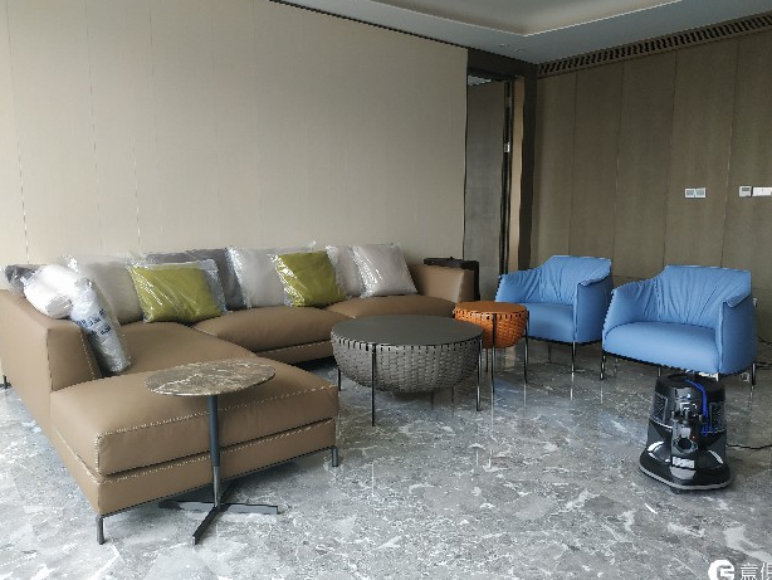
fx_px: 558
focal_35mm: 25
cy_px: 296
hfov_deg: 69.4
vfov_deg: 54.9
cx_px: 399
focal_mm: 3.94
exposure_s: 1/100
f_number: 1.9
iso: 200
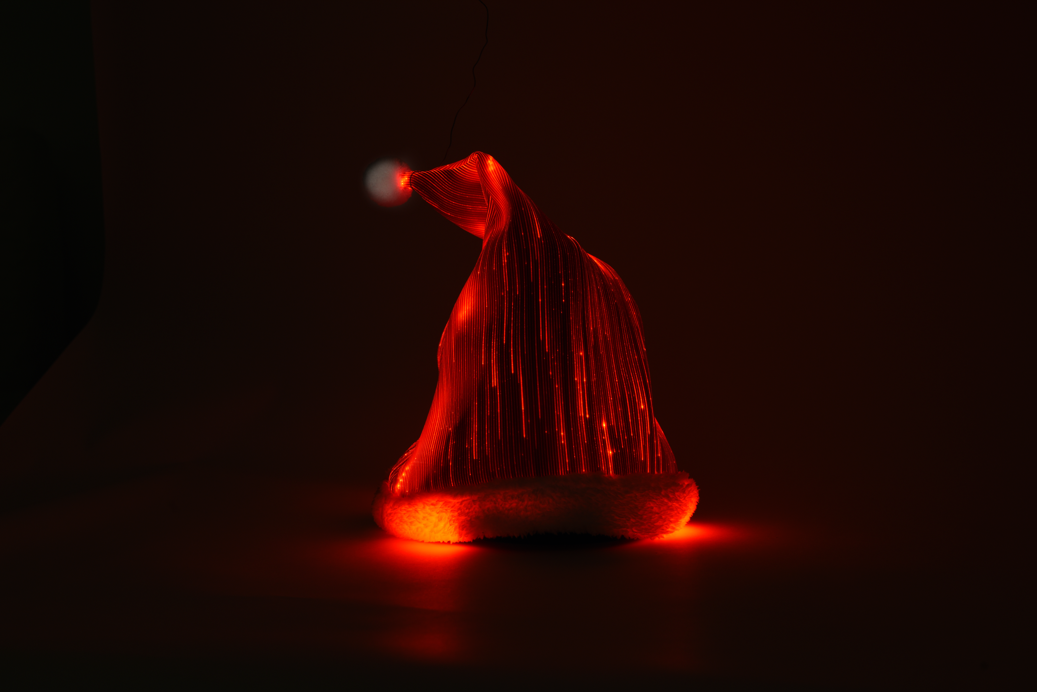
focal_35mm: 58
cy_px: 346
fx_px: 1671
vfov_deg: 23.4
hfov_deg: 34.5
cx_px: 518
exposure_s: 4
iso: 100
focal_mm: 58
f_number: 9
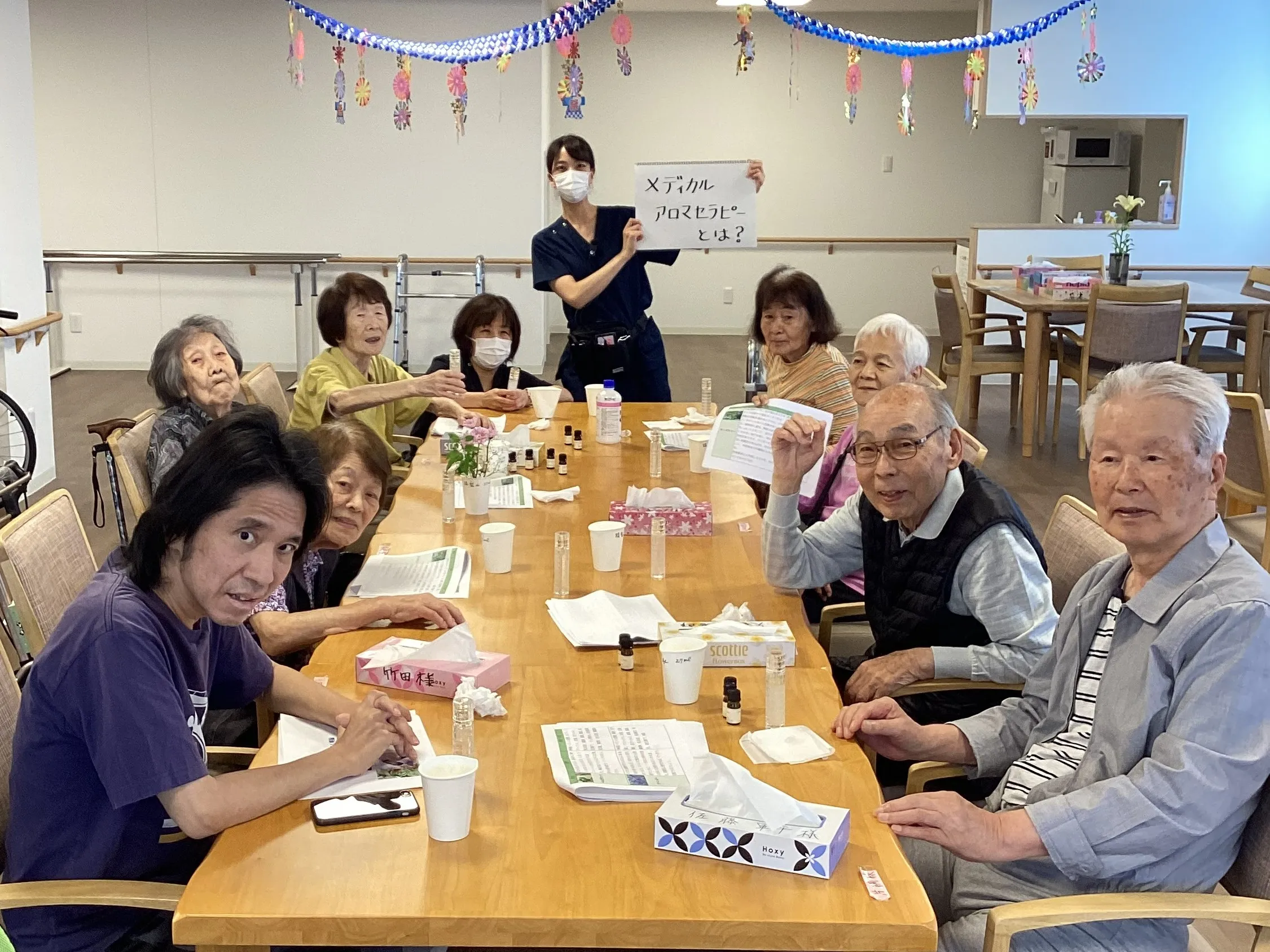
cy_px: 476
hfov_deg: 58.4
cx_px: 635
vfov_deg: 45.4
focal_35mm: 31
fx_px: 1137
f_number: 2.4
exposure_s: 1/60
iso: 64
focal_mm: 3.3
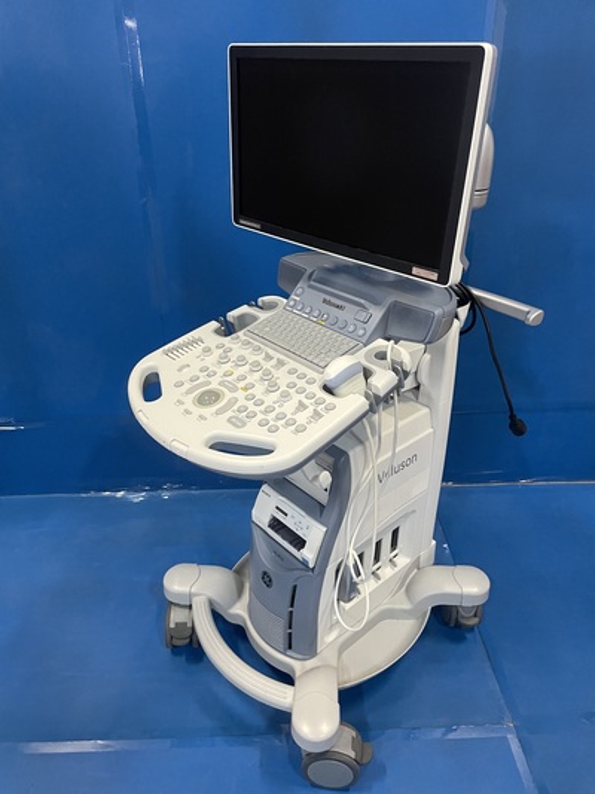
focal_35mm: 26
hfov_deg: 53.0
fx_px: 596
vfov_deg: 67.3
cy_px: 397
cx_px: 298
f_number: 1.6
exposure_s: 1/60
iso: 500
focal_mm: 4.2
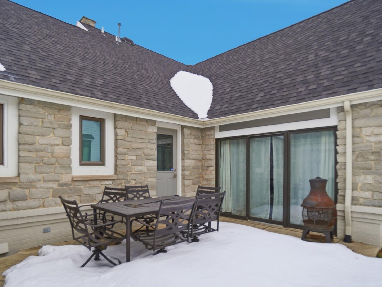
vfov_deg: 65.6
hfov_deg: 81.6
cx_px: 174
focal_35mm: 20
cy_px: 164
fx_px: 221
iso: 125
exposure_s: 1/4000
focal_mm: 10
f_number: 5.6
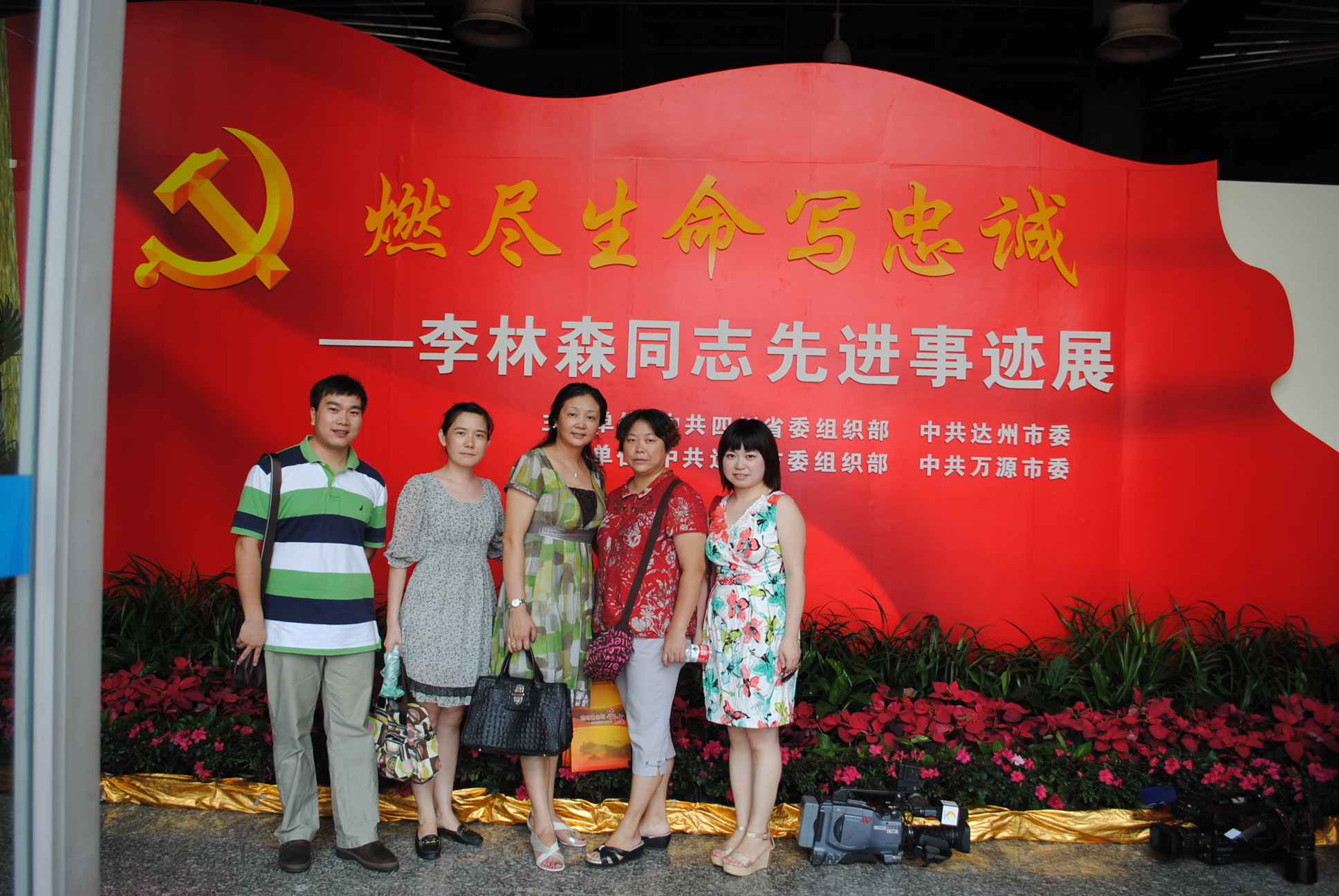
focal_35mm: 30
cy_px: 448
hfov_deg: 61.9
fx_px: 1117
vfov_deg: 43.7
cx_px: 670
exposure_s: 1/100
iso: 100
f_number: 5
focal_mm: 20
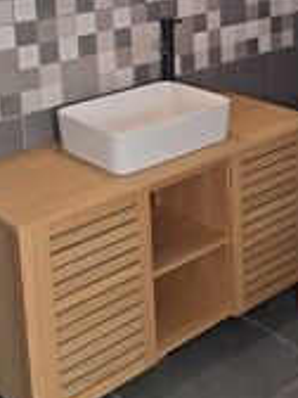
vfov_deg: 30.4
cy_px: 49
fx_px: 700
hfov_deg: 23.8
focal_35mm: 61
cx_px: 220
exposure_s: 1/50
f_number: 1.8
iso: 80
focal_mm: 5.23
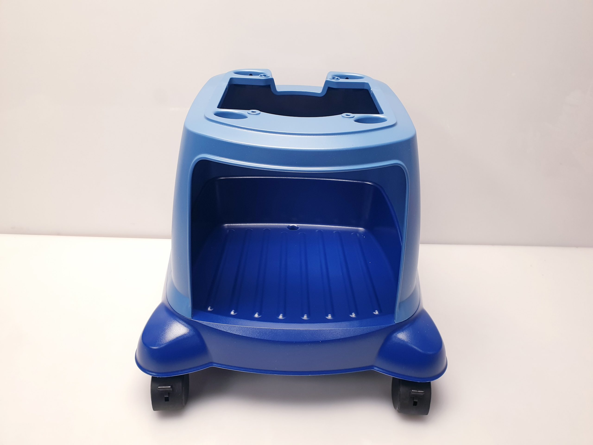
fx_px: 445
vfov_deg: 53.1
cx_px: 296
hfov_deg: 67.3
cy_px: 222
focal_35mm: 26
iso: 80
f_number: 2.4
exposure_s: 1/50
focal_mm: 4.3
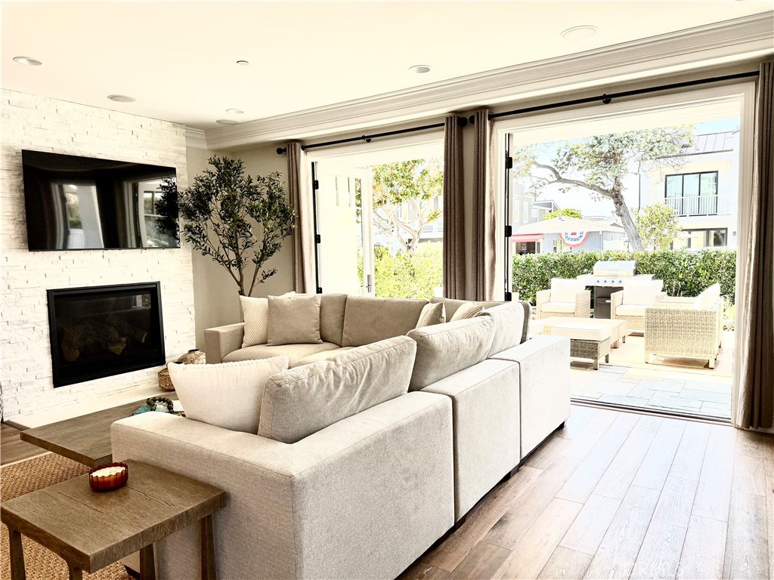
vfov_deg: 56.8
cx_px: 387
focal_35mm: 24
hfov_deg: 71.6
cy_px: 290
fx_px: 537
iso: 100
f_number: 1.78
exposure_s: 1/888
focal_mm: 6.76
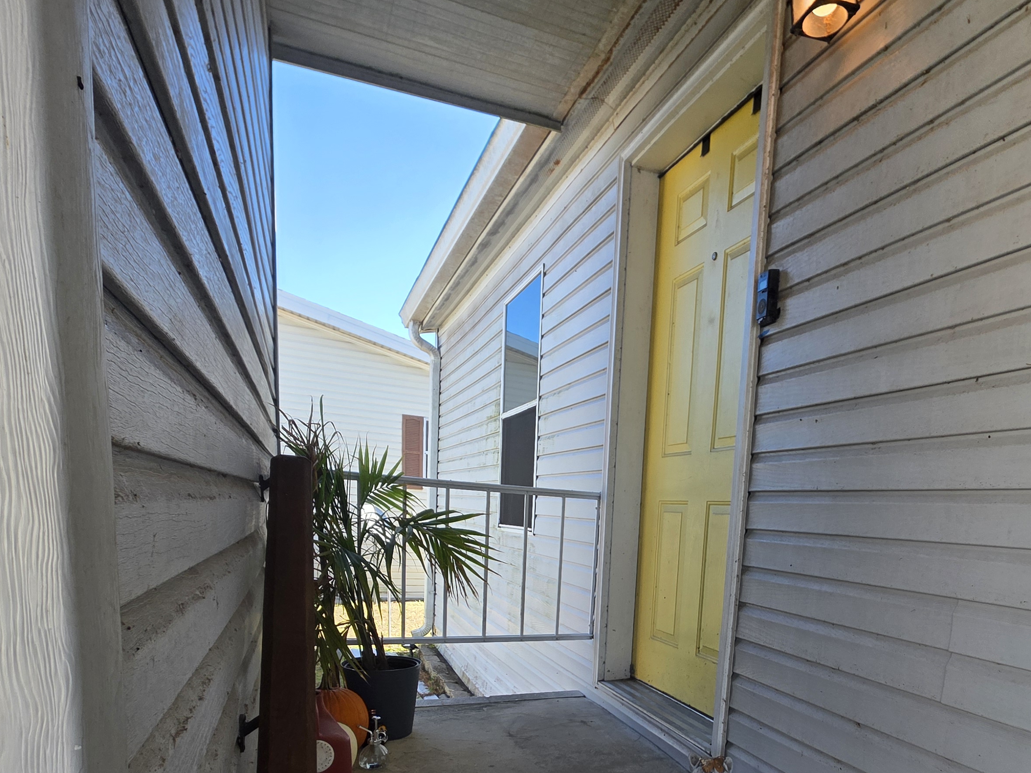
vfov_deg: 56.4
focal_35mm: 22
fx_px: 655
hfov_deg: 74.8
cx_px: 657
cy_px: 623
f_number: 1.9
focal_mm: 2.2
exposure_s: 1/477
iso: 40
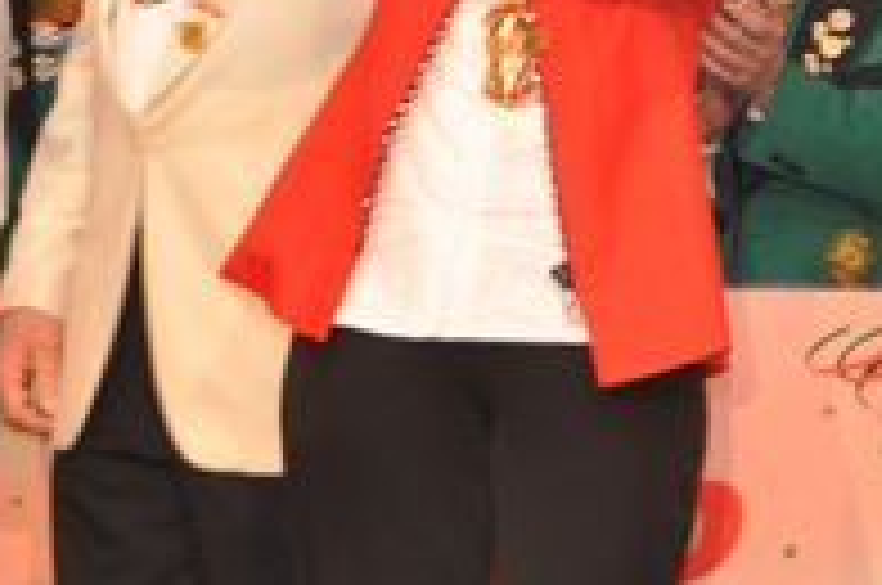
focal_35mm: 215
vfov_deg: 6.3
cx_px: 788
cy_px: -389
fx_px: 5259
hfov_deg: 9.5
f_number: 5.6
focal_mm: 38
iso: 640
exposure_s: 1/60
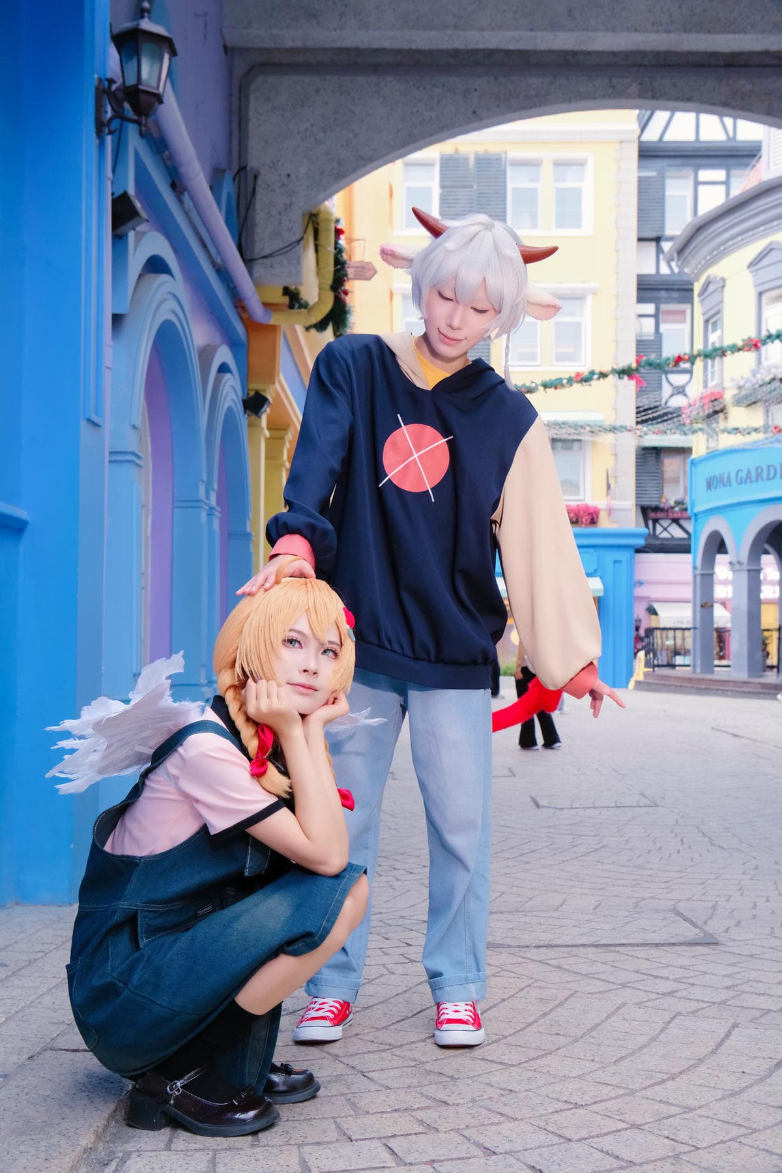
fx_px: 1238
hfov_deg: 35.1
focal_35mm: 38
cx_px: 391
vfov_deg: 50.7
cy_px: 586
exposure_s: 1/80
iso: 2000
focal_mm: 25.1
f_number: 4.5
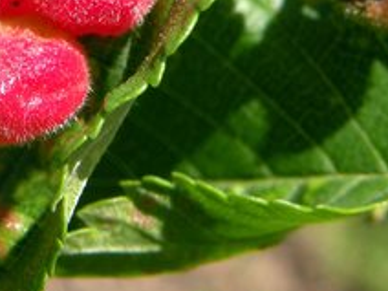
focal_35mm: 132
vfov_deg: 11.1
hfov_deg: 14.7
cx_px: 13
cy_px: -12
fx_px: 1480
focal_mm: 9.8
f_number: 5
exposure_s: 1/210
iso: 64
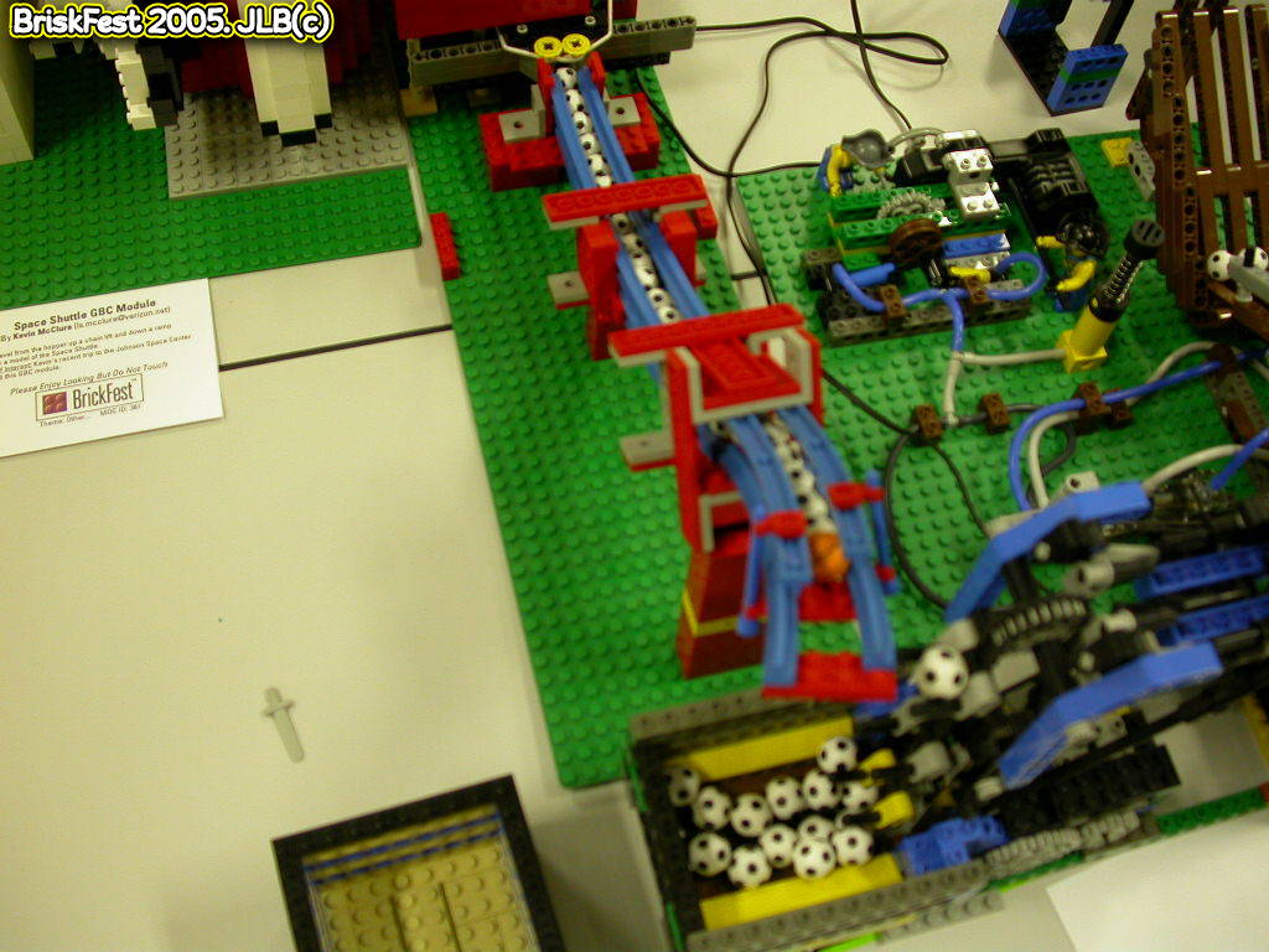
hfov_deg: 49.0
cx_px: 634
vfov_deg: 37.7
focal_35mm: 38
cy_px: 476
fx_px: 1393
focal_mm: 7.85
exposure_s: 1/15.8
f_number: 2.6
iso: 100
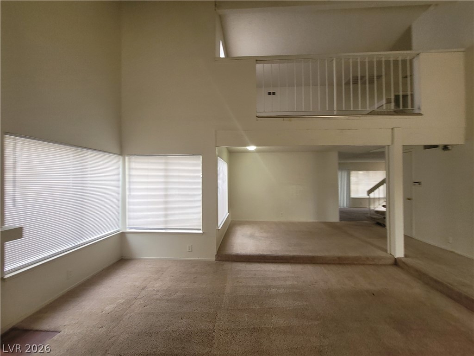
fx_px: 178
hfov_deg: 106.2
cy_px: 178
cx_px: 237
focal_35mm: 13
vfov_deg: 89.9
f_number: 2.2
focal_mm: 2.2
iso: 80
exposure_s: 1/60
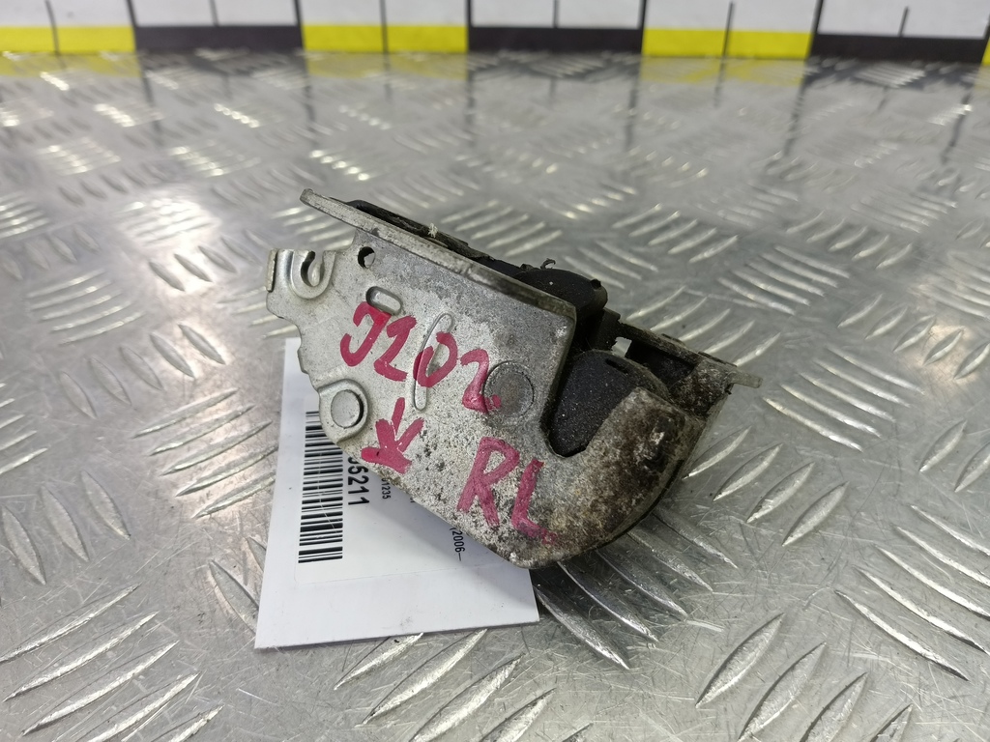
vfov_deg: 58.9
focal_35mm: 23
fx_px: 658
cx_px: 495
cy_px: 371
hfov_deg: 73.9
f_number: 1.6
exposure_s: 1/50
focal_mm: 4.11
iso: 131
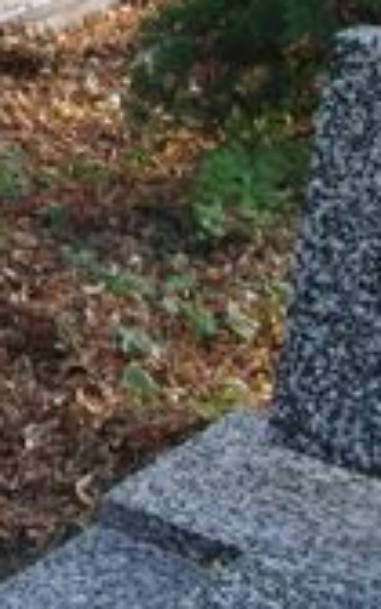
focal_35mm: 97
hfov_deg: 10.0
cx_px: -762
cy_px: 149
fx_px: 1612
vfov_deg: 21.2
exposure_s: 1/45
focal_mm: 5.2
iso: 100
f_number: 3.4
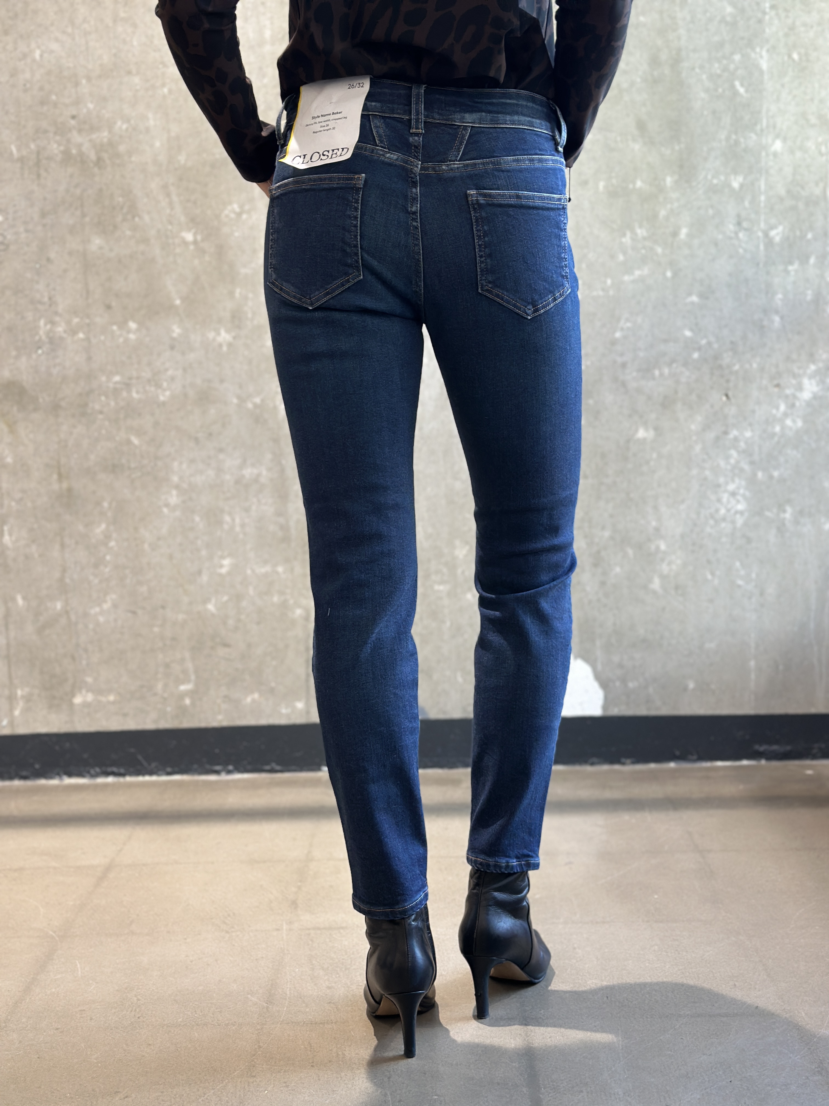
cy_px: 553
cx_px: 414
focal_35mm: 48
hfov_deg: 30.3
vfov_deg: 39.7
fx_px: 1533
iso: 125
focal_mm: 6.86
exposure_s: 1/70
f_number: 1.78
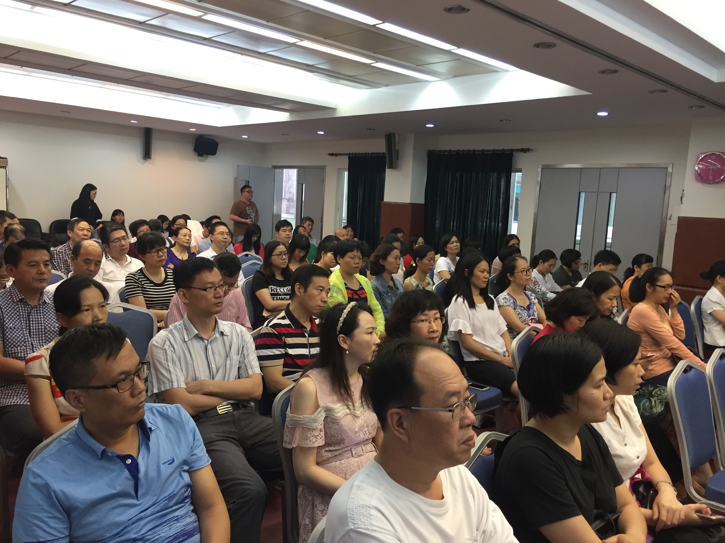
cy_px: 272
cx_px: 362
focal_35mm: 29
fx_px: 607
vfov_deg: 48.2
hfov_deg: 61.7
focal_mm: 4.15
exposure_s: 1/33
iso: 160
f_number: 2.2
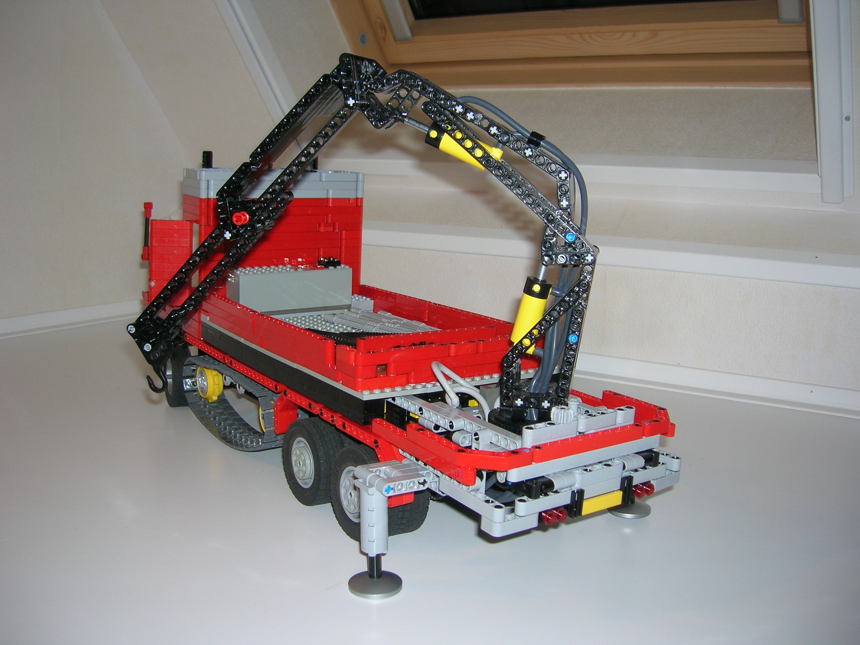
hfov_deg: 54.0
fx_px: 845
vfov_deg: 41.8
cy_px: 322
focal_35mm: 34
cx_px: 430
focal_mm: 5.7
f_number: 2.9
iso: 50
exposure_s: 1/60.1
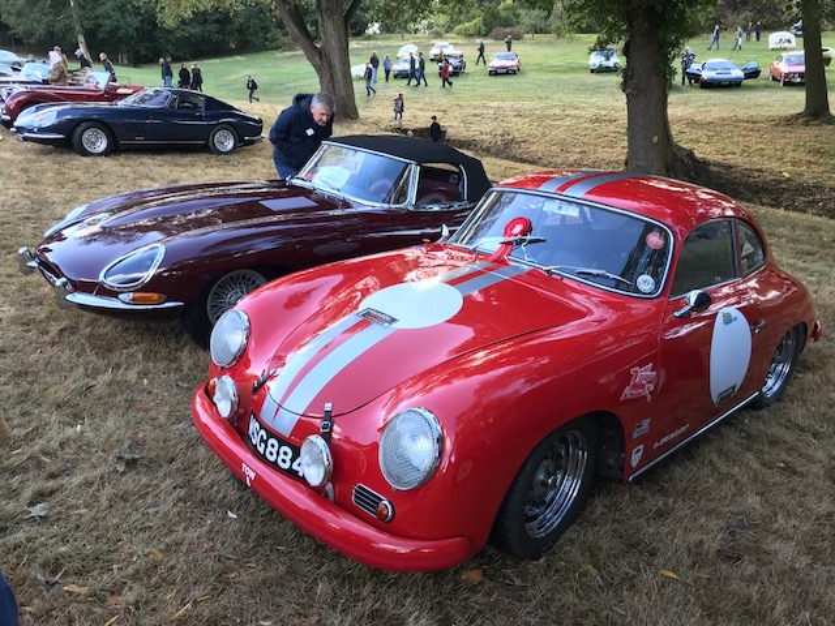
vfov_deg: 49.7
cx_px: 418
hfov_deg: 63.4
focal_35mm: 28
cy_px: 313
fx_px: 675
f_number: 1.8
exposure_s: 1/102
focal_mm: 3.99
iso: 20
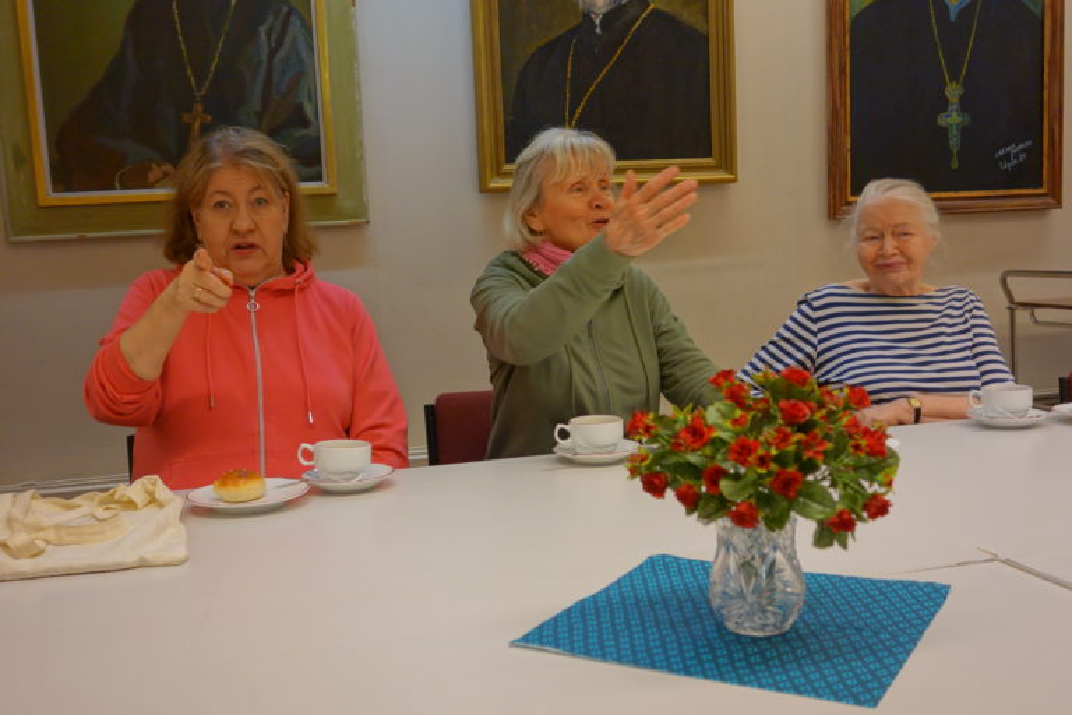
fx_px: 1161
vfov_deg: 34.2
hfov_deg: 49.6
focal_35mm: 39
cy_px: 358
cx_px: 536
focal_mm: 14.57
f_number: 2.8
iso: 125
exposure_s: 1/40
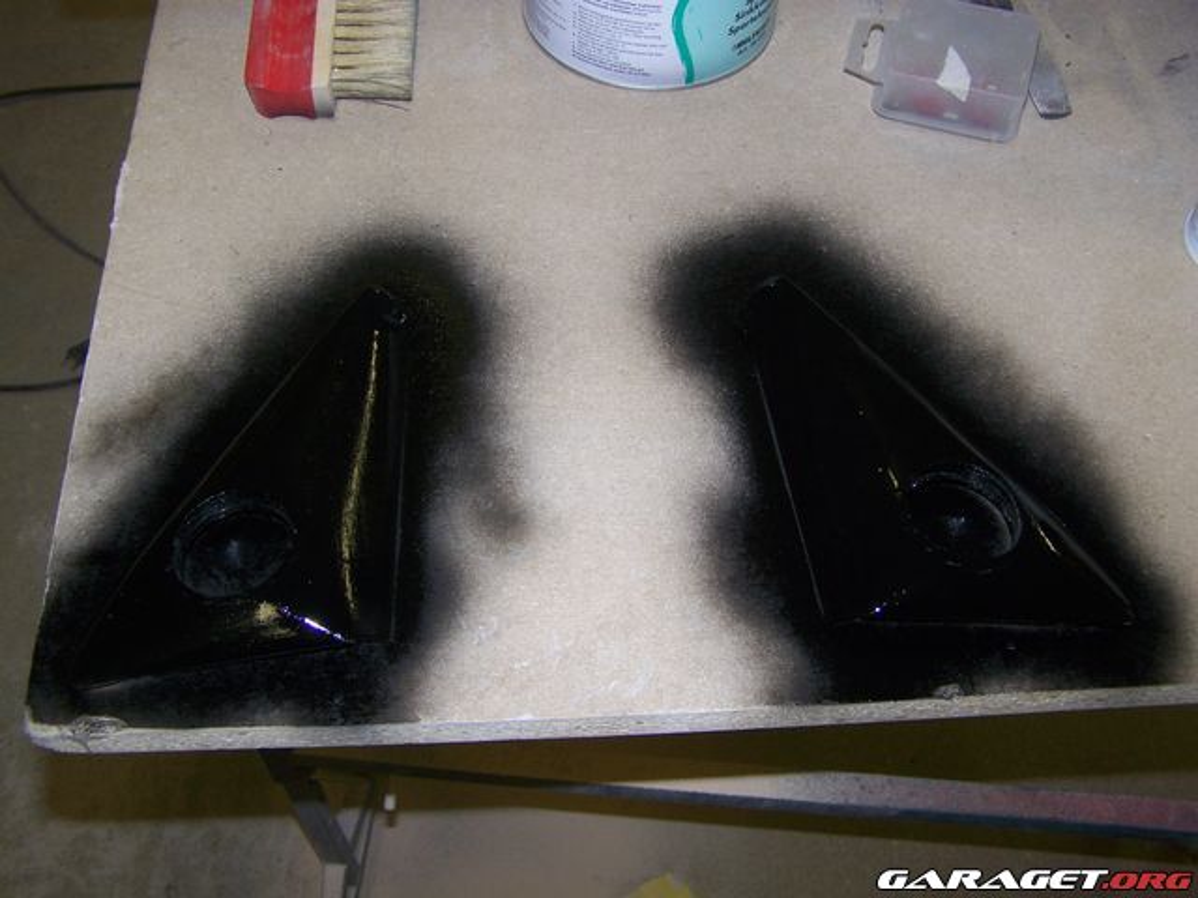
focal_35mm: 38
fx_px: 1315
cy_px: 449
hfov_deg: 49.0
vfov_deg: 37.7
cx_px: 599
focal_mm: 6.3
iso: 80
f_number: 2.8
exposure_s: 1/60
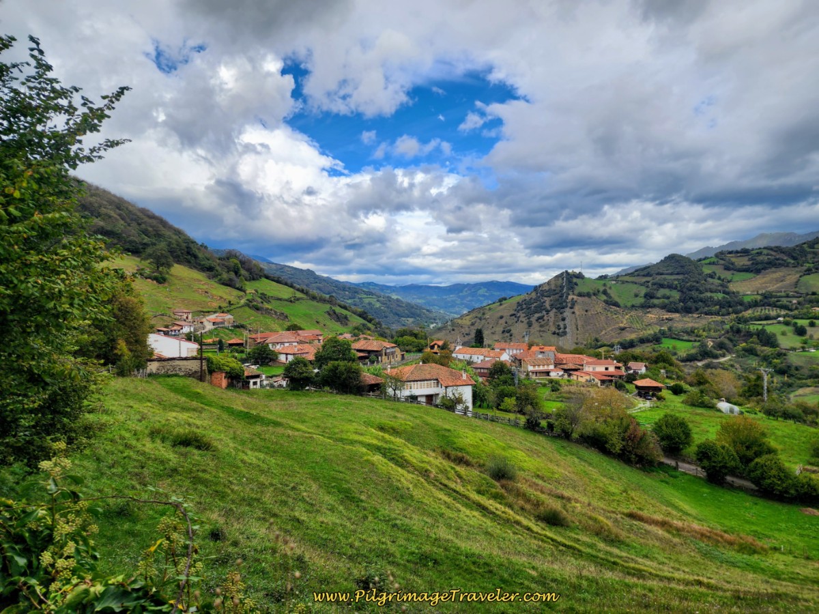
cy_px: 307
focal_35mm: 23
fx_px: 544
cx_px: 410
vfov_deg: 58.9
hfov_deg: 73.9
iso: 12
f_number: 1.8
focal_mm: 6.4
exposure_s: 1/779
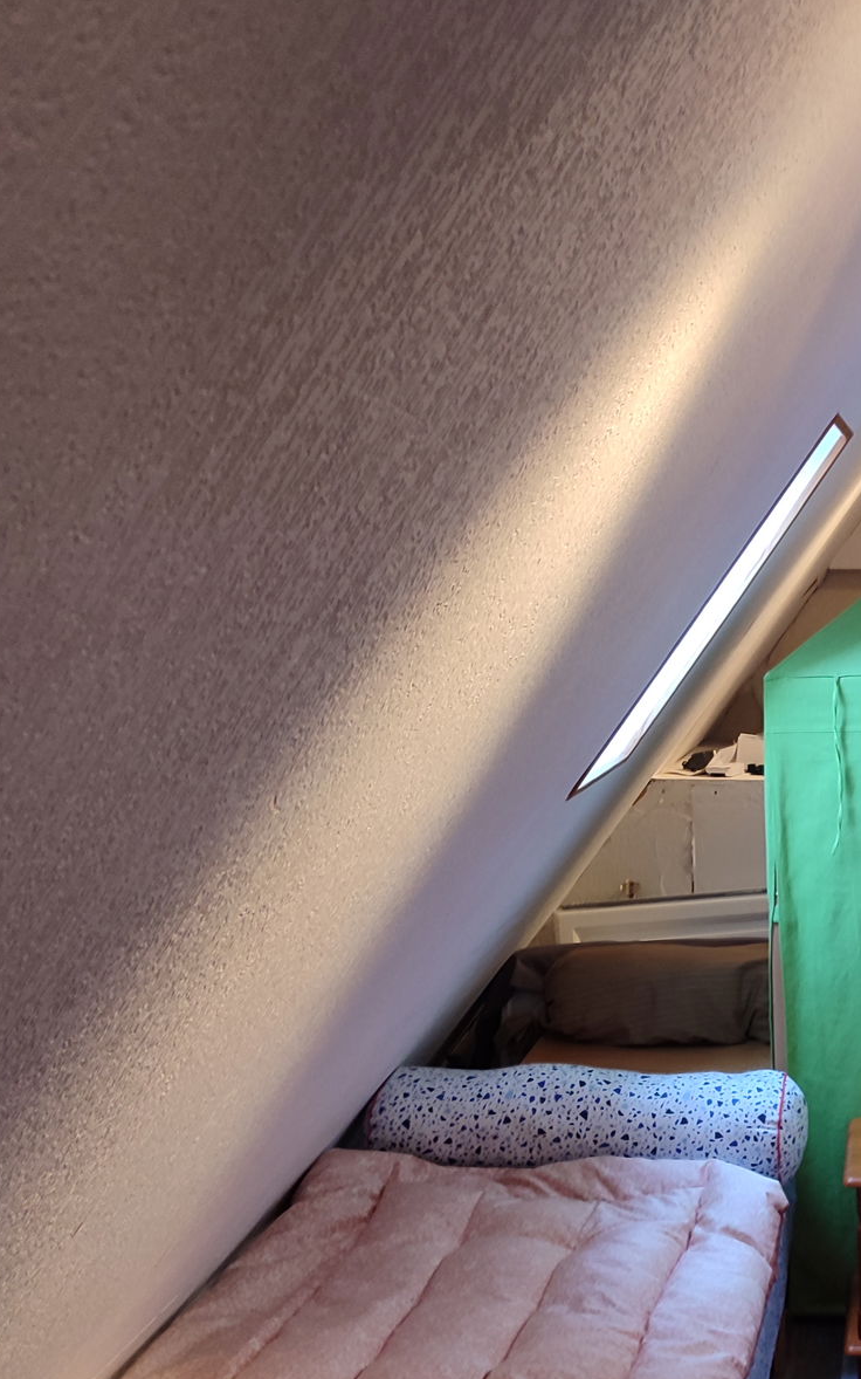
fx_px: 1803
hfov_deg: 25.6
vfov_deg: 41.4
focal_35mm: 48
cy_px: 897
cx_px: 845
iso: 501
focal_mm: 5.95
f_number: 1.89
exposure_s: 1/33
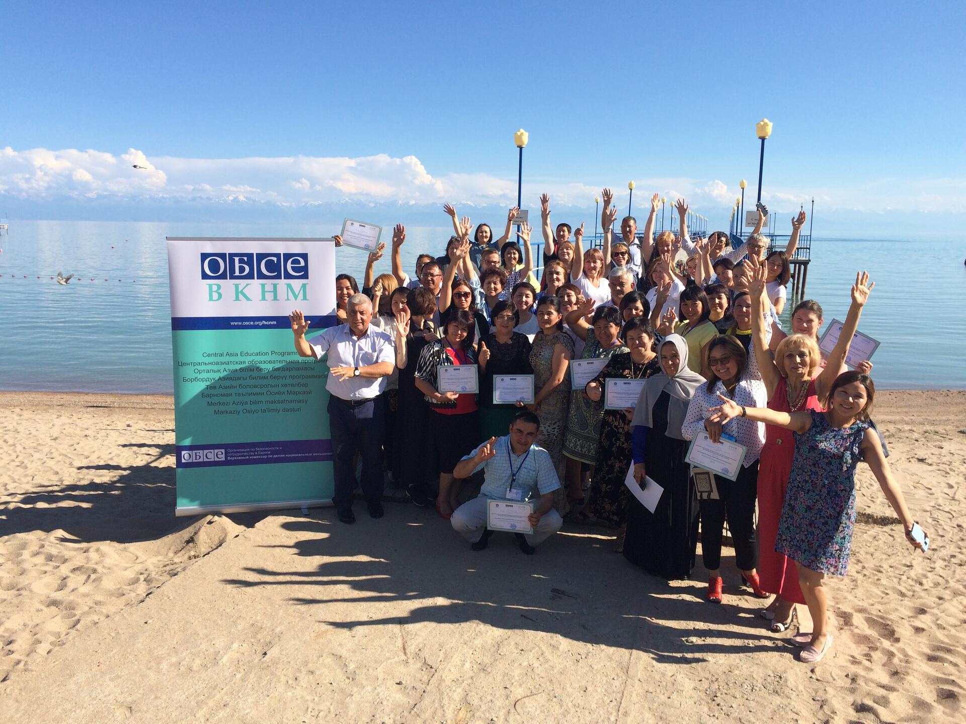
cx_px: 483
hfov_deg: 61.7
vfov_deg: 48.2
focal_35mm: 29
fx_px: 809
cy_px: 362
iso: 32
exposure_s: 1/1866
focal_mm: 4.15
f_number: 2.2
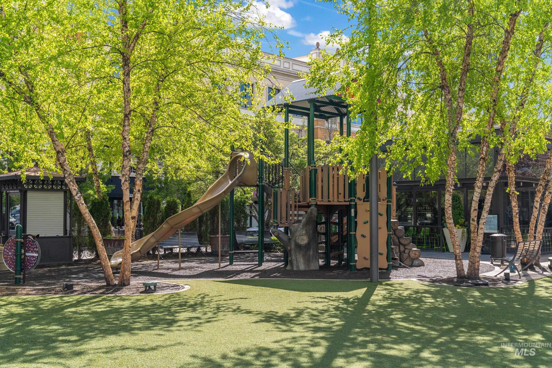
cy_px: 184
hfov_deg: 49.6
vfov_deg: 34.2
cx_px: 276
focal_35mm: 39
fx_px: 598
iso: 100
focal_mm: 39
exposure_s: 1/125
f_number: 6.3
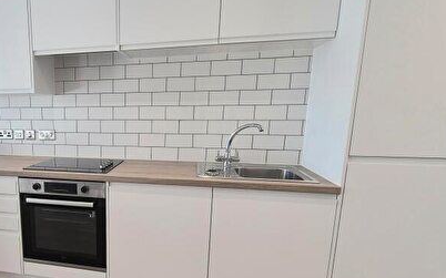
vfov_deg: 50.6
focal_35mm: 24
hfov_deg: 68.8
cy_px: 172
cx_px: 100
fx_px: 292
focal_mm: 2.2
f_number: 2.2
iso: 50
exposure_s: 1/100
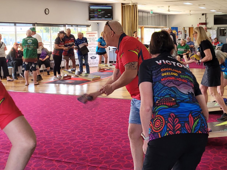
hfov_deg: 35.5
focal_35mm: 54
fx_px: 354
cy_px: 59
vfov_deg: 26.9
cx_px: 124
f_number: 1.8
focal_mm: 5.4
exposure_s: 1/100
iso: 125
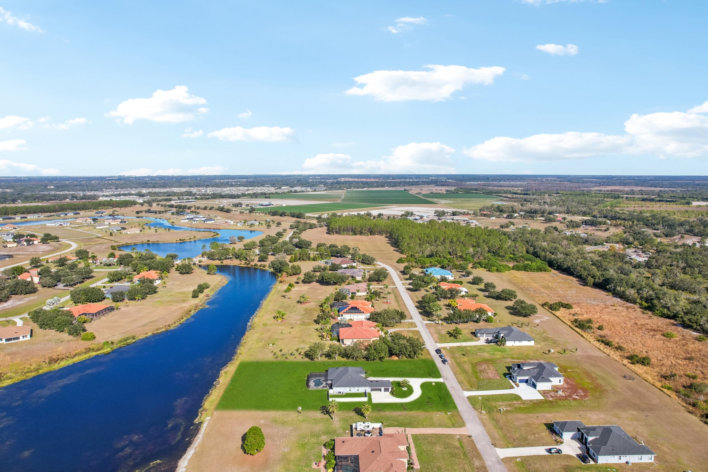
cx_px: 354
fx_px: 433
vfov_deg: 57.2
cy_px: 236
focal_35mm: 22
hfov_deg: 78.6
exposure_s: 1/2000
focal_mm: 8.4
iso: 120
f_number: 2.8
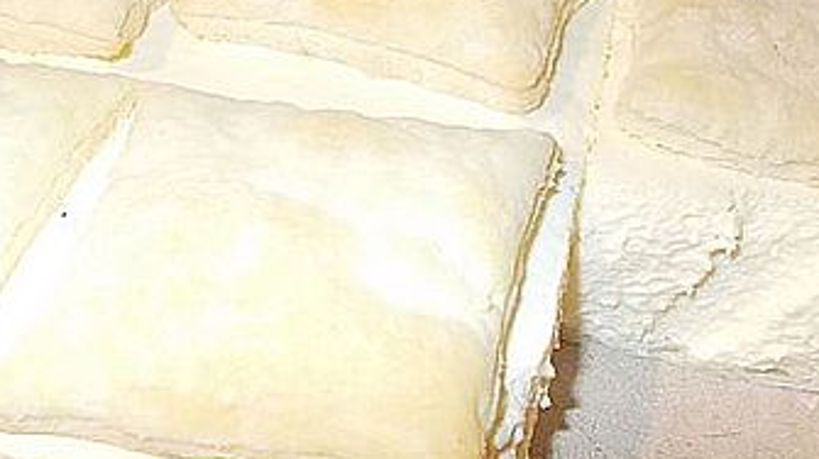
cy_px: 166
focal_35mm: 44
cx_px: 357
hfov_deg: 46.3
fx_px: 955
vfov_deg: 27.0
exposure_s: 1/25
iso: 200
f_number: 3.2
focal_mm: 4.6
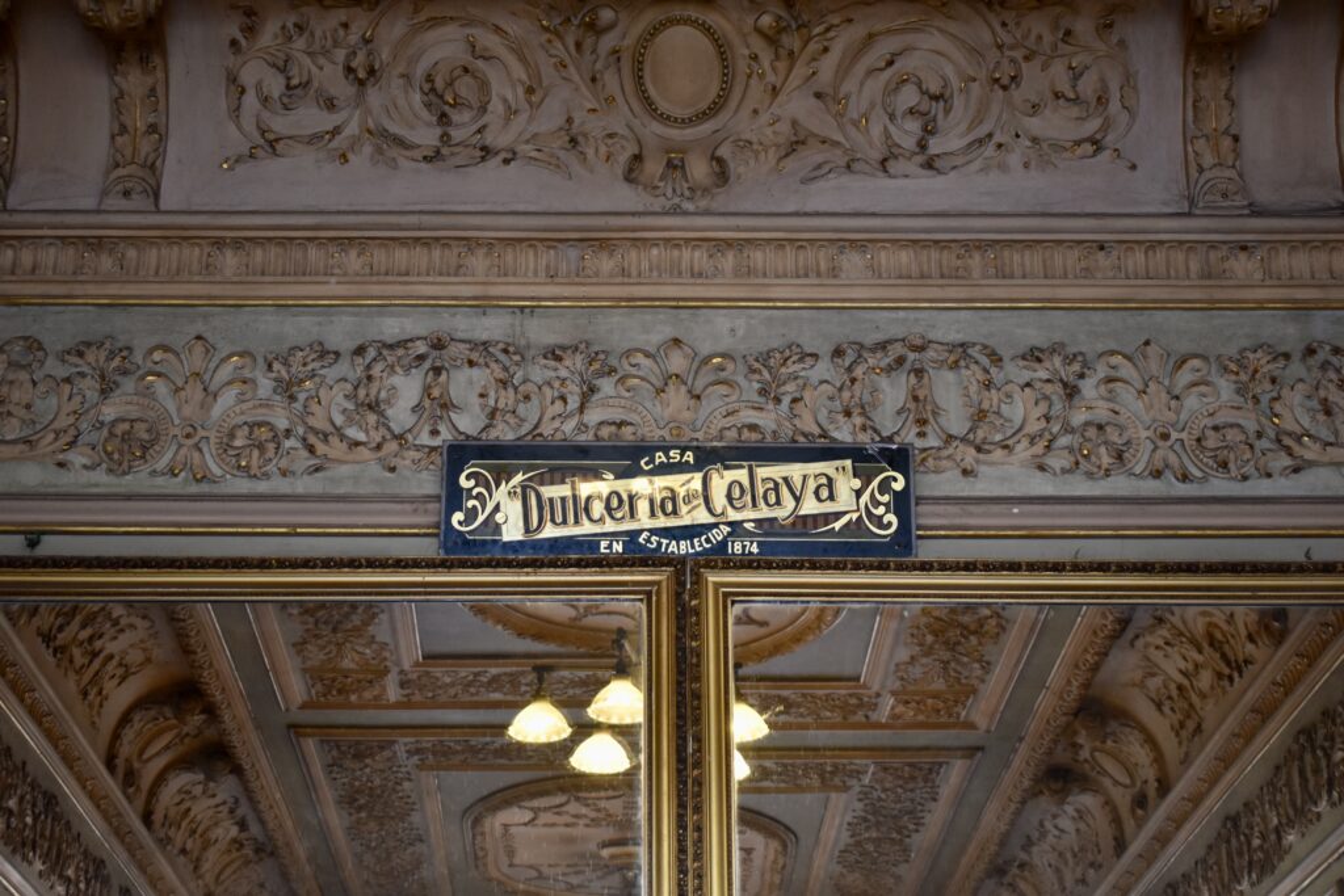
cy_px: 448
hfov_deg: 36.9
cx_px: 672
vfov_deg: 25.1
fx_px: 2016
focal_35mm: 54
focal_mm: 36
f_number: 4.8
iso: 900
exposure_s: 1/60
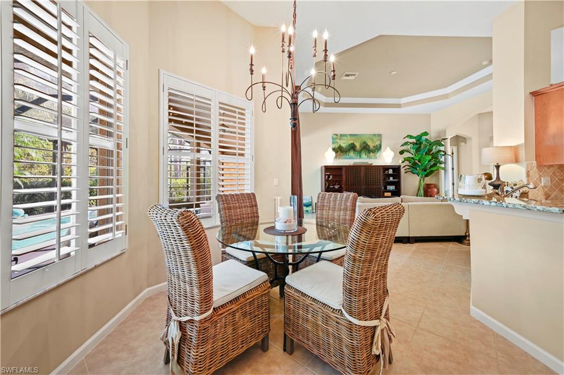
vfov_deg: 81.1
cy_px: 188
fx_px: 219
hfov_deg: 104.3
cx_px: 282
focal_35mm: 14
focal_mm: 14
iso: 100
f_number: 8
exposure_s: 1.6
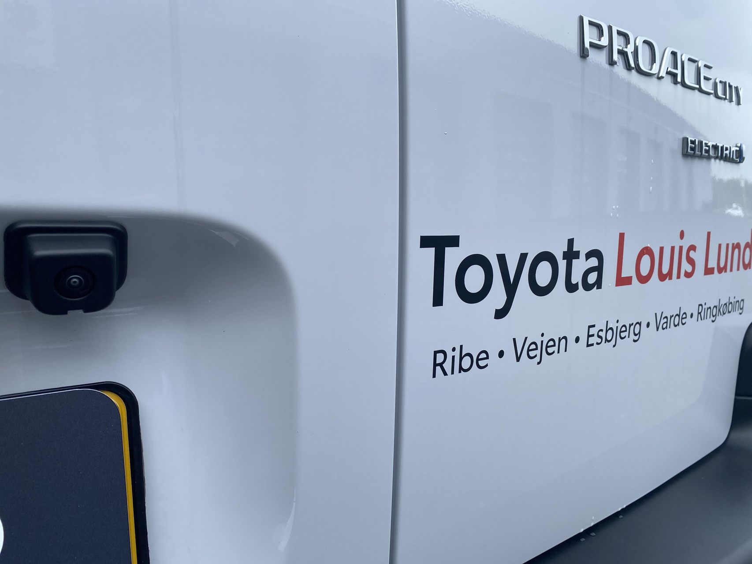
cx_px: 376
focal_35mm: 26
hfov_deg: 67.3
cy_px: 282
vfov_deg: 53.1
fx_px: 565
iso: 32
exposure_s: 1/778
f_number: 1.8
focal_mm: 4.25
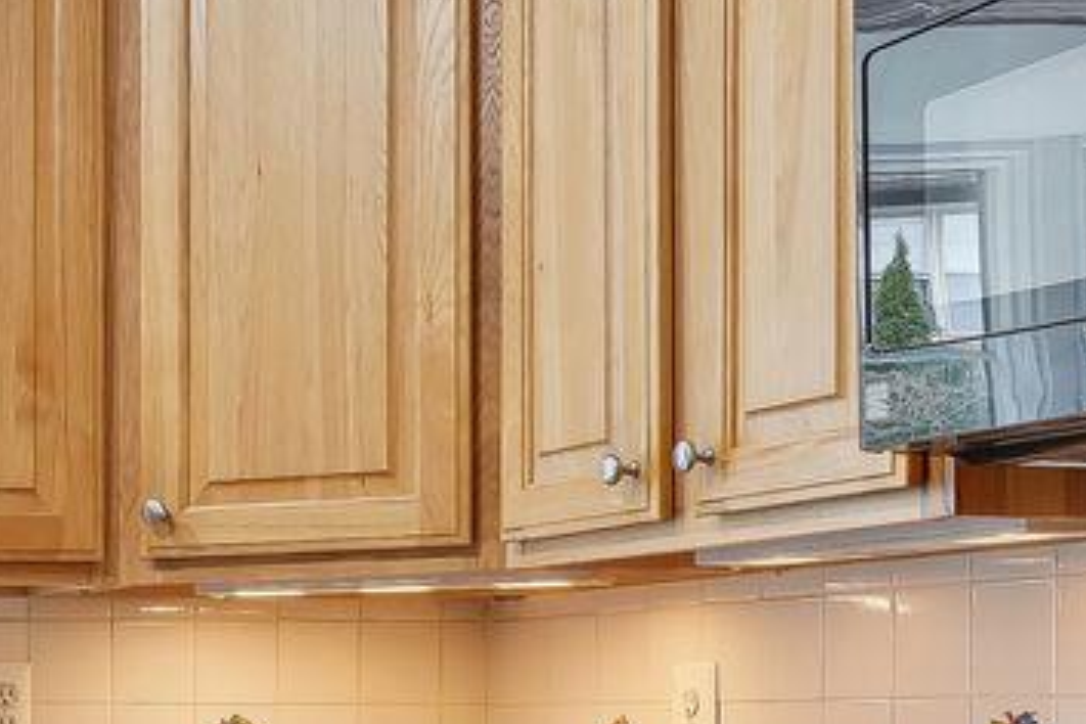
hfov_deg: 20.4
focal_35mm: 83
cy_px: 764
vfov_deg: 16.1
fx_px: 2504
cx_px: -610
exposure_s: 1/8
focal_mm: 17
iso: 200
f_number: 8
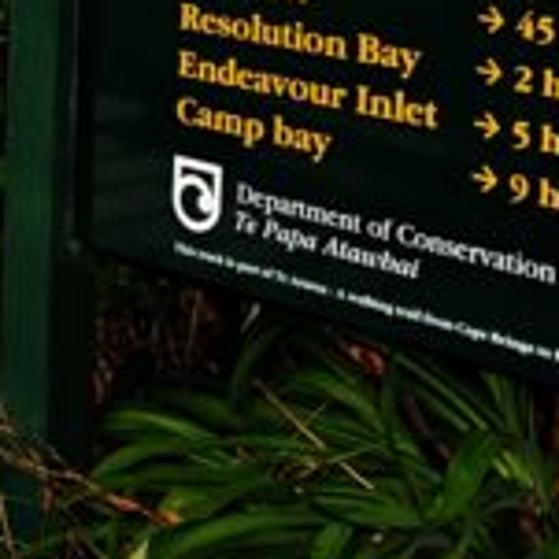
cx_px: -592
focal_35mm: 125
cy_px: -280
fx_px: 2284
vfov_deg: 13.2
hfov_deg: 12.2
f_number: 8
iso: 200
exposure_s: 1/250
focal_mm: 29
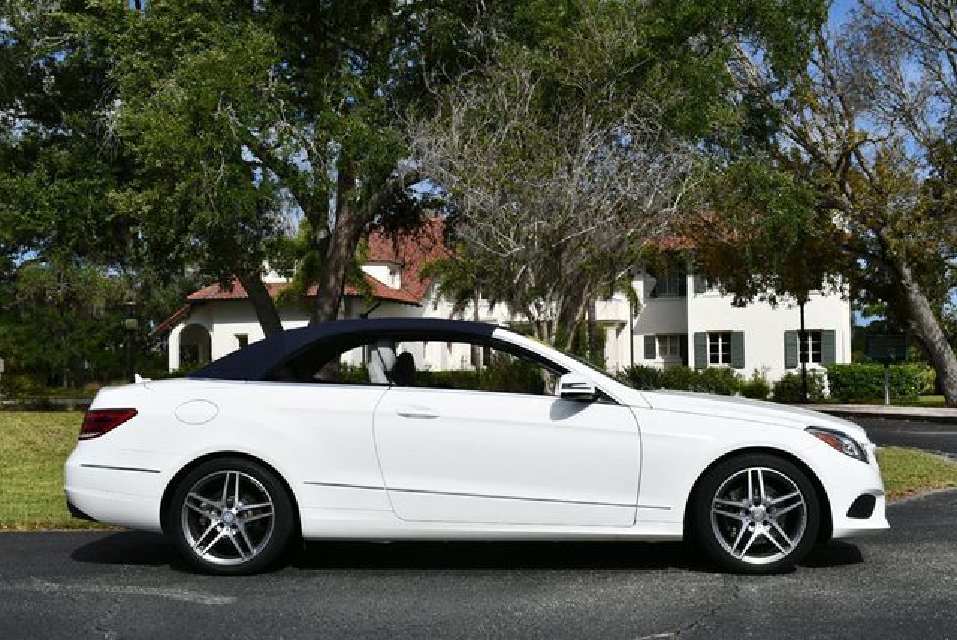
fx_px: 1171
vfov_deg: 30.6
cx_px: 478
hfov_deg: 44.5
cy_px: 320
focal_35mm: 44
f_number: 10
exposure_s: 1/400
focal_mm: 22
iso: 100
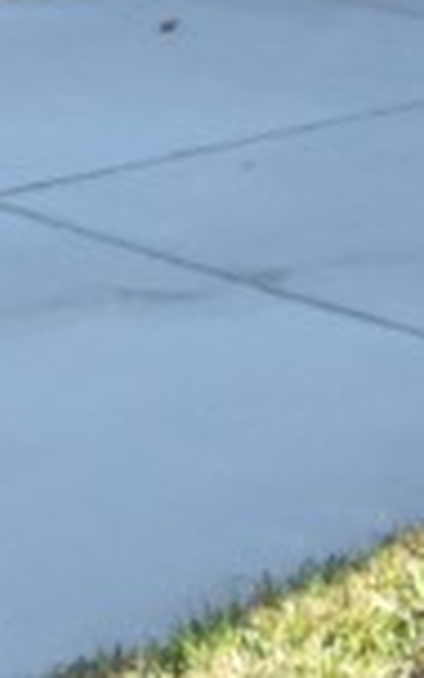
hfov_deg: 11.2
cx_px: 375
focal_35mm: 116
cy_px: -343
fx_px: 2145
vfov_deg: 16.4
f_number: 3.5
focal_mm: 10
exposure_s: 1/2000
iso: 800
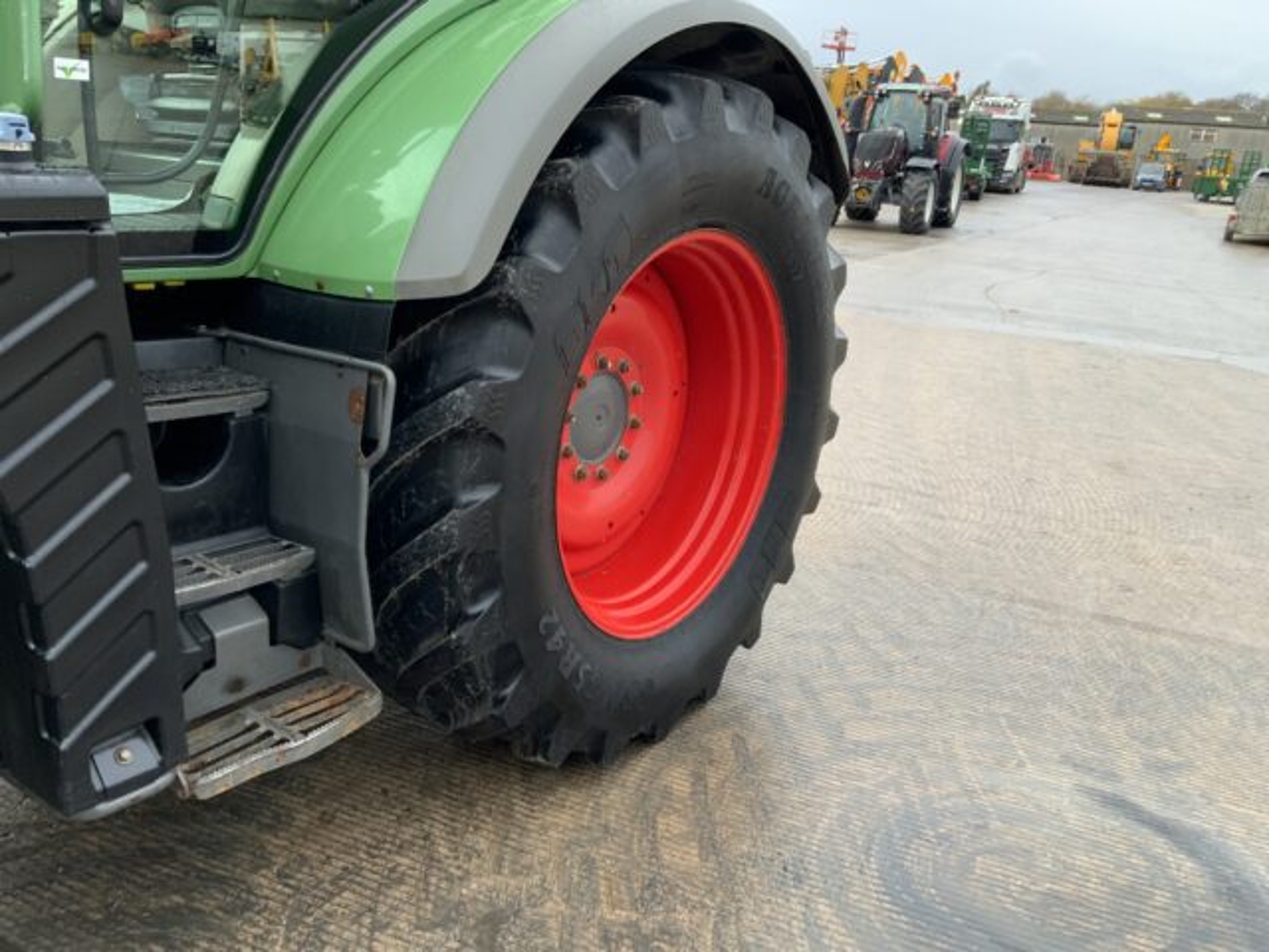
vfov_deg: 48.2
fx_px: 1063
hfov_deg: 61.7
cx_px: 634
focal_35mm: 29
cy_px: 476
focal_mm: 3
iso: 20
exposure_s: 1/122
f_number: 1.8
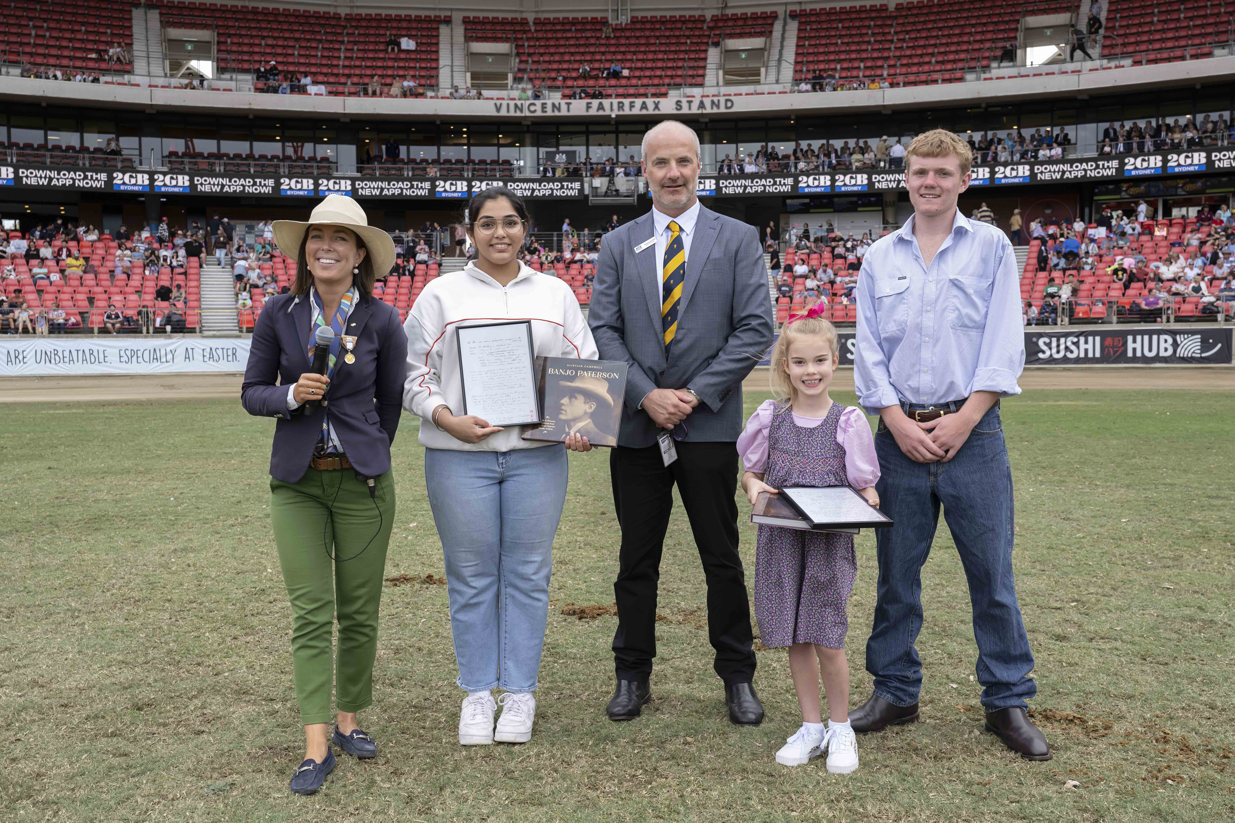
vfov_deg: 39.4
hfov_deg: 56.5
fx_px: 1149
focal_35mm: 34
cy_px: 412
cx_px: 618
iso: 640
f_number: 7.1
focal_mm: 33.5
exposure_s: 1/320
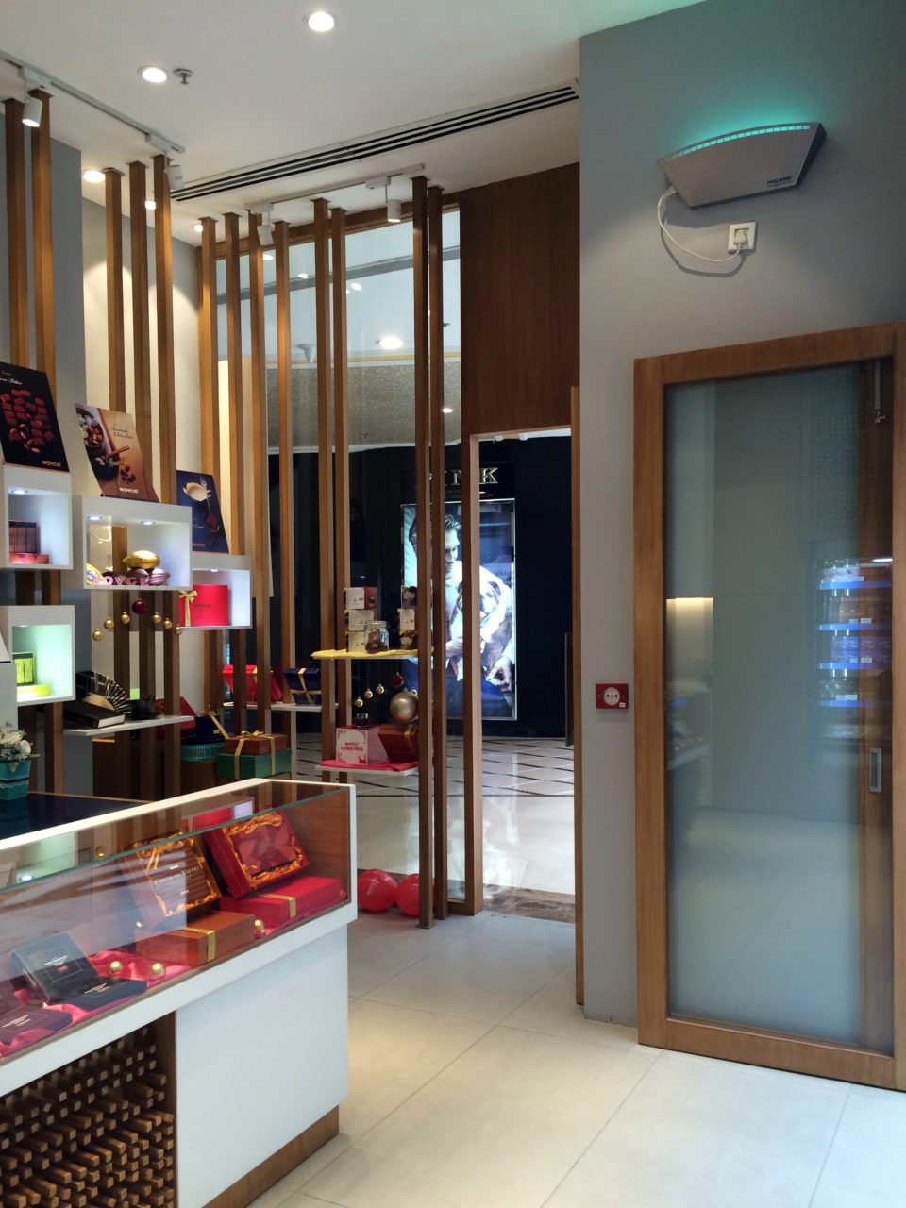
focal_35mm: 29
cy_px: 604
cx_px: 453
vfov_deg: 61.7
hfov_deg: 48.2
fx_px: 1012
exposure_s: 1/33
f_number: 2.2
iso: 40
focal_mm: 4.15
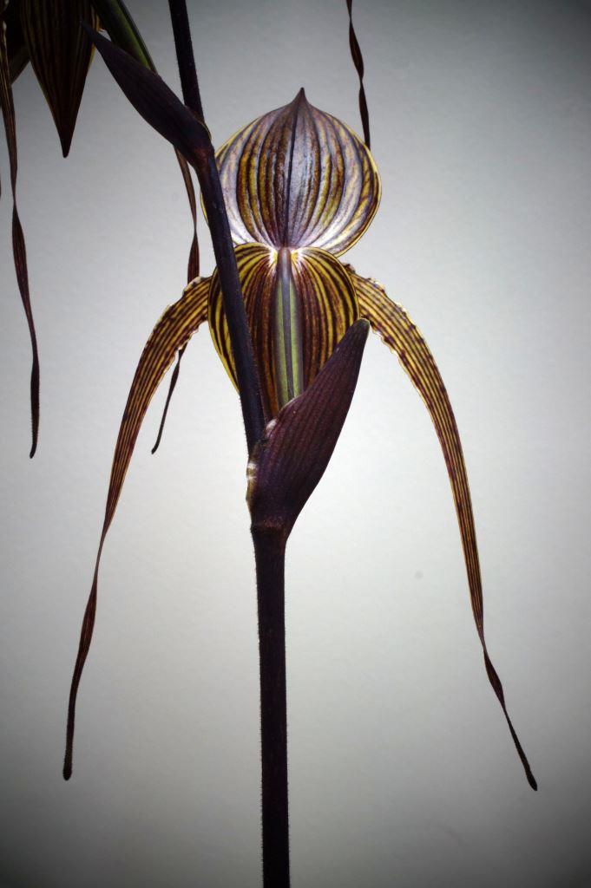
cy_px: 444
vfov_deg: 15.2
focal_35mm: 135
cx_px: 296
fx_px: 3330
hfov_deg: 10.1
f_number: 16
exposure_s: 1/2.5
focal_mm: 90
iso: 400
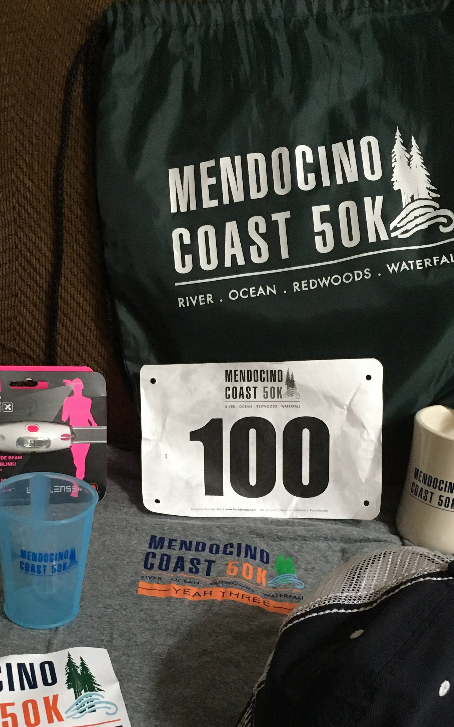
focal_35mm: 45
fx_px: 891
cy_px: 501
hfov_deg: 28.5
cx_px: 190
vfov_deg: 43.6
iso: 200
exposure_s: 1/30
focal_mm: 4.15
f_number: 2.2
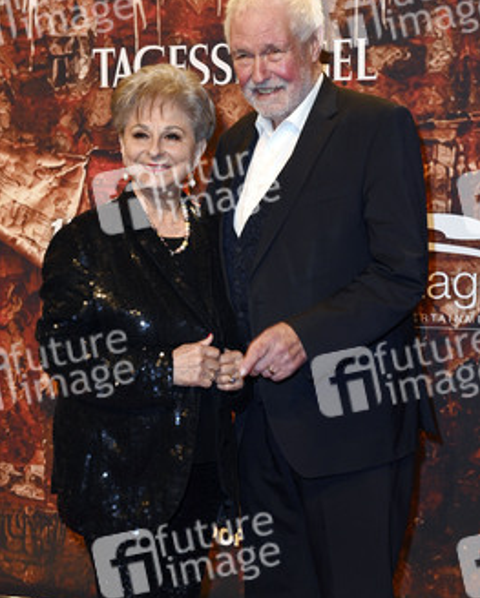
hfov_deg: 19.2
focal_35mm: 80
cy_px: 283
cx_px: 239
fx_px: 1419
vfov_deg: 23.8
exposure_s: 1/250
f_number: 5.6
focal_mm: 70
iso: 1600
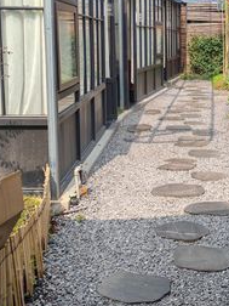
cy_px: 95
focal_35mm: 50
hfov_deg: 28.2
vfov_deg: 37.6
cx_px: 196
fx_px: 441
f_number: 1.95
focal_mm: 5.52
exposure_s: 1/1250
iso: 50
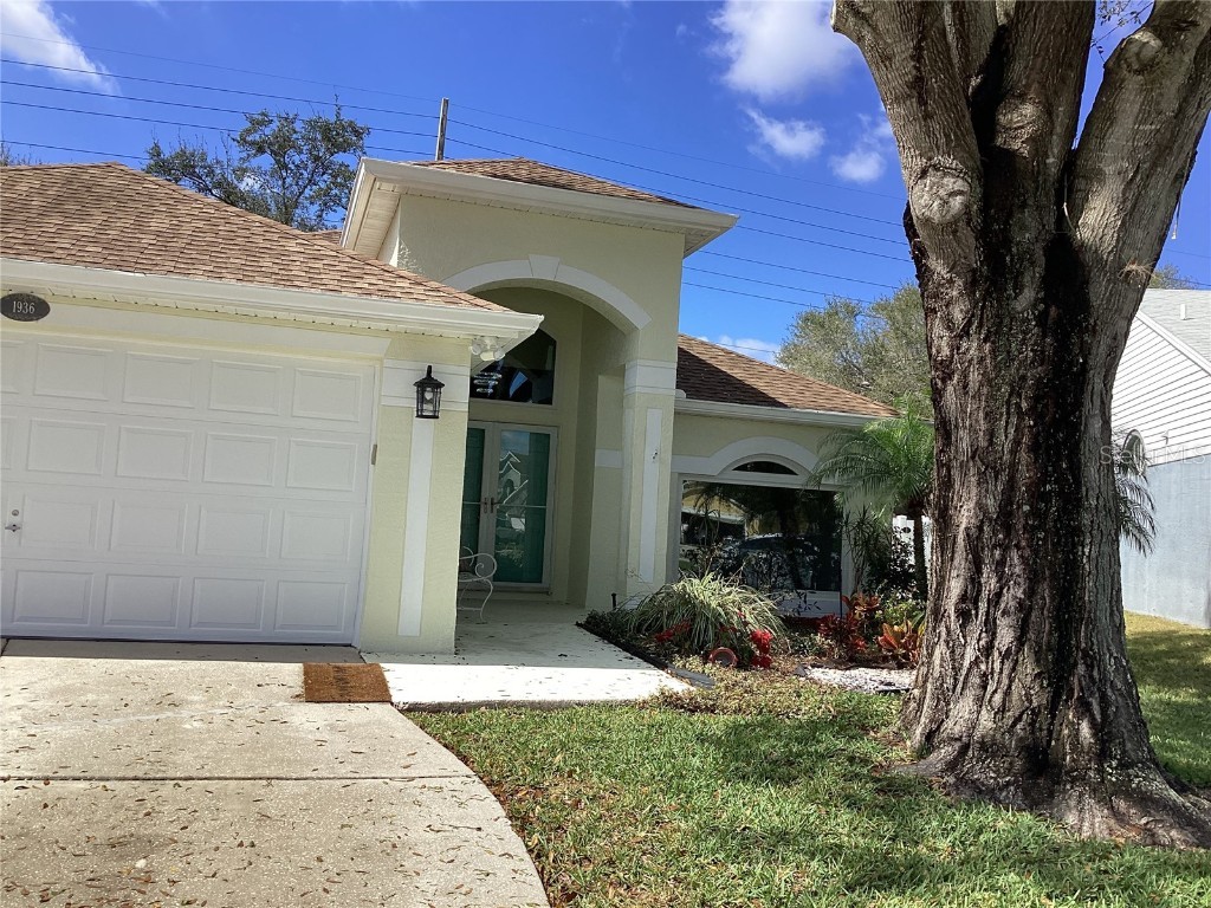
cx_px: 606
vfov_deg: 45.4
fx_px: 1084
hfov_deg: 58.4
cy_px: 454
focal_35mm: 31
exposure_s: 1/1181
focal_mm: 3.3
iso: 25
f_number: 2.4
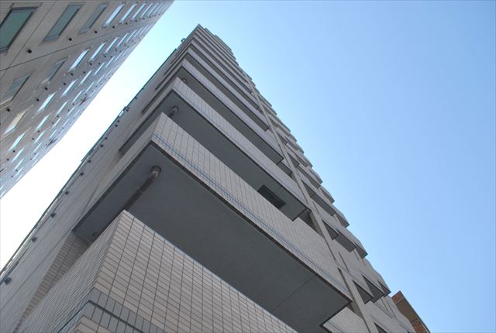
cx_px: 248
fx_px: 373
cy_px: 166
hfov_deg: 67.3
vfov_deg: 48.2
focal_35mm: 27
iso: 200
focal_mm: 18
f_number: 5.6
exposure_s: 1/500
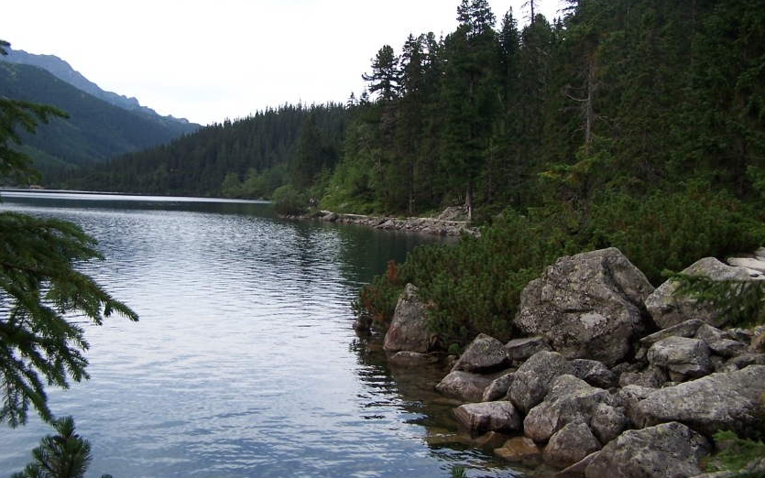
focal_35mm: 41
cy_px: 210
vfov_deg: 31.2
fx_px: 855
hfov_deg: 48.2
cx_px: 383
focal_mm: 6.3
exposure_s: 1/250
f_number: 2.8
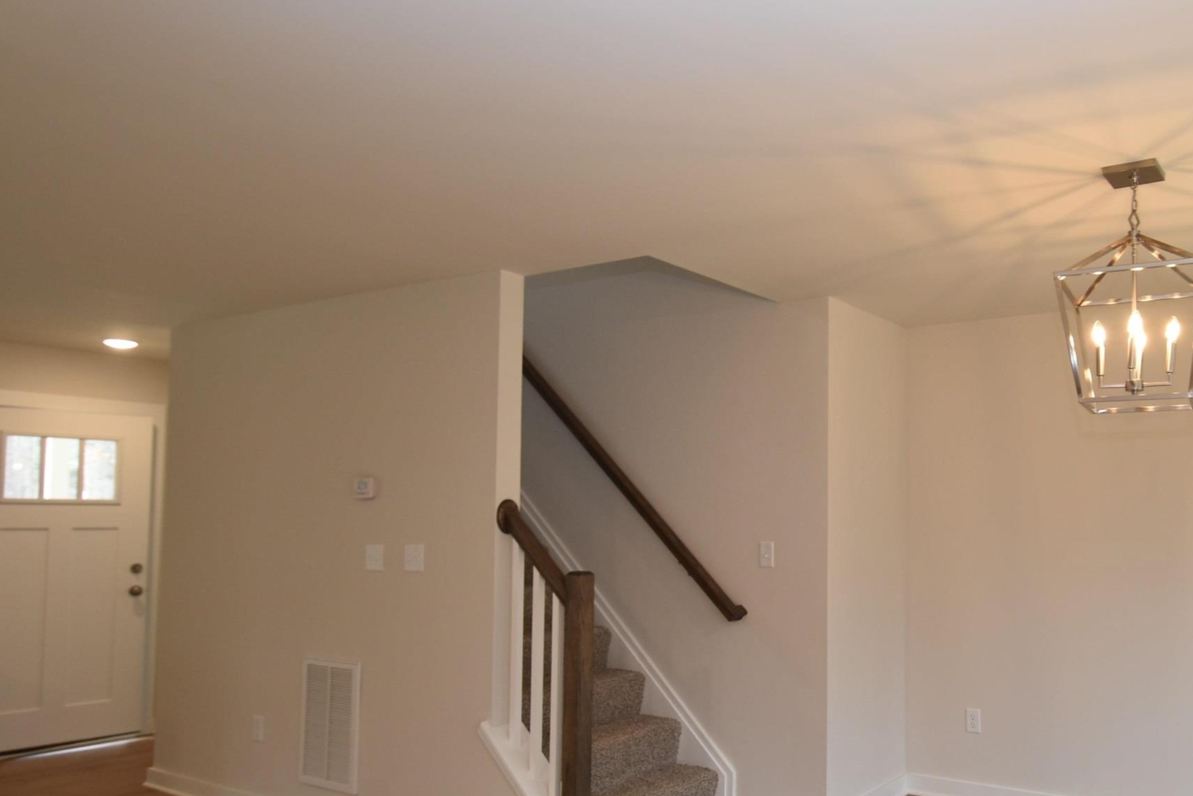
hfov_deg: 64.1
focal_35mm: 27
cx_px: 866
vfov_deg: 47.9
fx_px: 895
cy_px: 432
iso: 250
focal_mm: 10
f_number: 4
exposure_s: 1/60
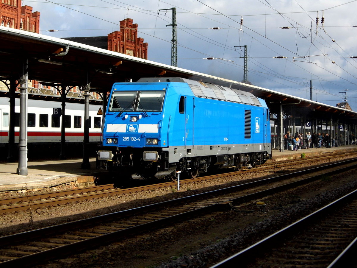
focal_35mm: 81
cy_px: 134
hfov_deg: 24.1
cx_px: 178
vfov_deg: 18.2
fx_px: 835
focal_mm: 14.6
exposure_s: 1/693
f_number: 4.2
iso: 100
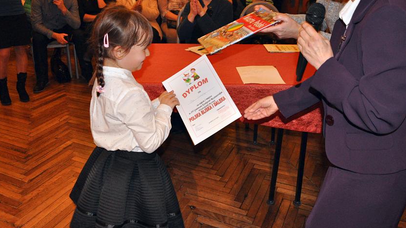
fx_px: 361
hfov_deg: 58.7
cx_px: 200
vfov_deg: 35.1
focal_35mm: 34
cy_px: 104
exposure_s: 1/60
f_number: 5
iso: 2000
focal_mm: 21
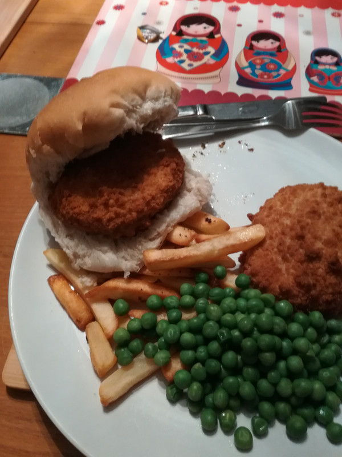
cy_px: 228
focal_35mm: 26
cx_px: 171
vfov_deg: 67.3
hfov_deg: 53.1
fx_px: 343
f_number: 2.2
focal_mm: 3.83
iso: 500
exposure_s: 1/14.3
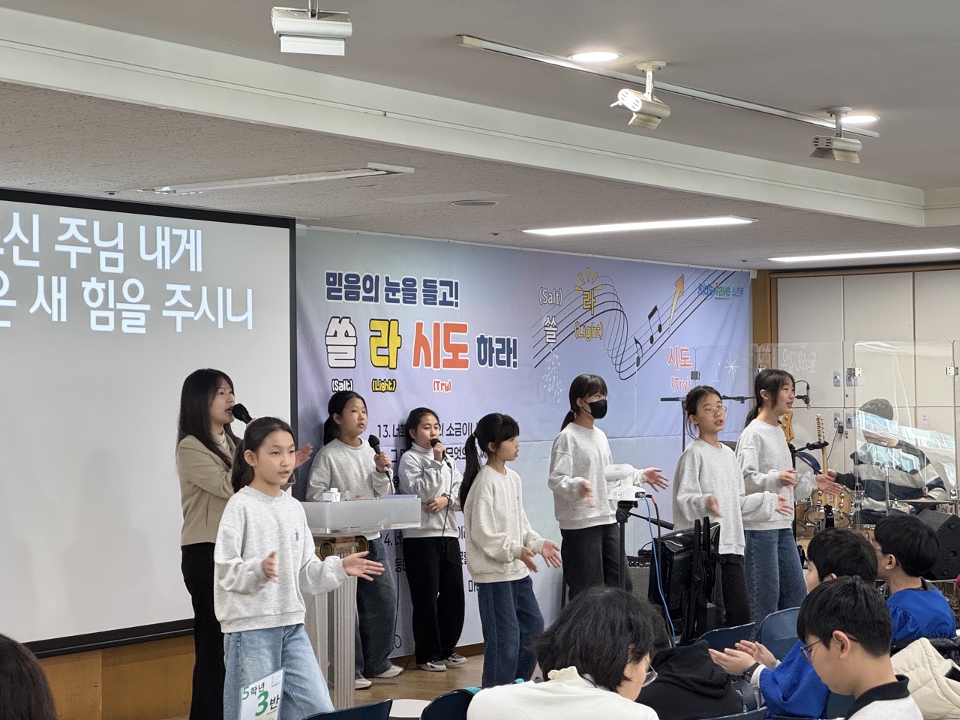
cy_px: 360
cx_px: 480
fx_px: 2135
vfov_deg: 19.1
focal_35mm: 77
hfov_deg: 25.3
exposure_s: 1/60
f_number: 2.8
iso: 250
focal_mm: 9
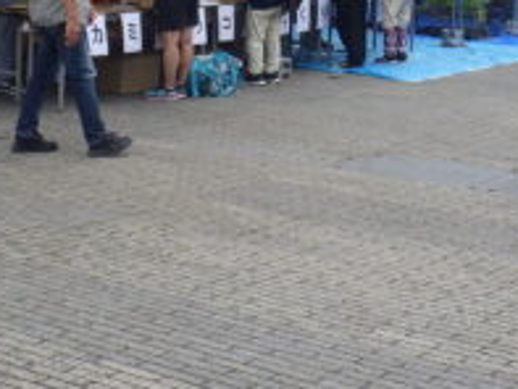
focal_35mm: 81
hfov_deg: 24.1
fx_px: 1213
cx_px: 291
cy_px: 7
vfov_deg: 17.8
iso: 125
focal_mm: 5
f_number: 4.2
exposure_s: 1/640
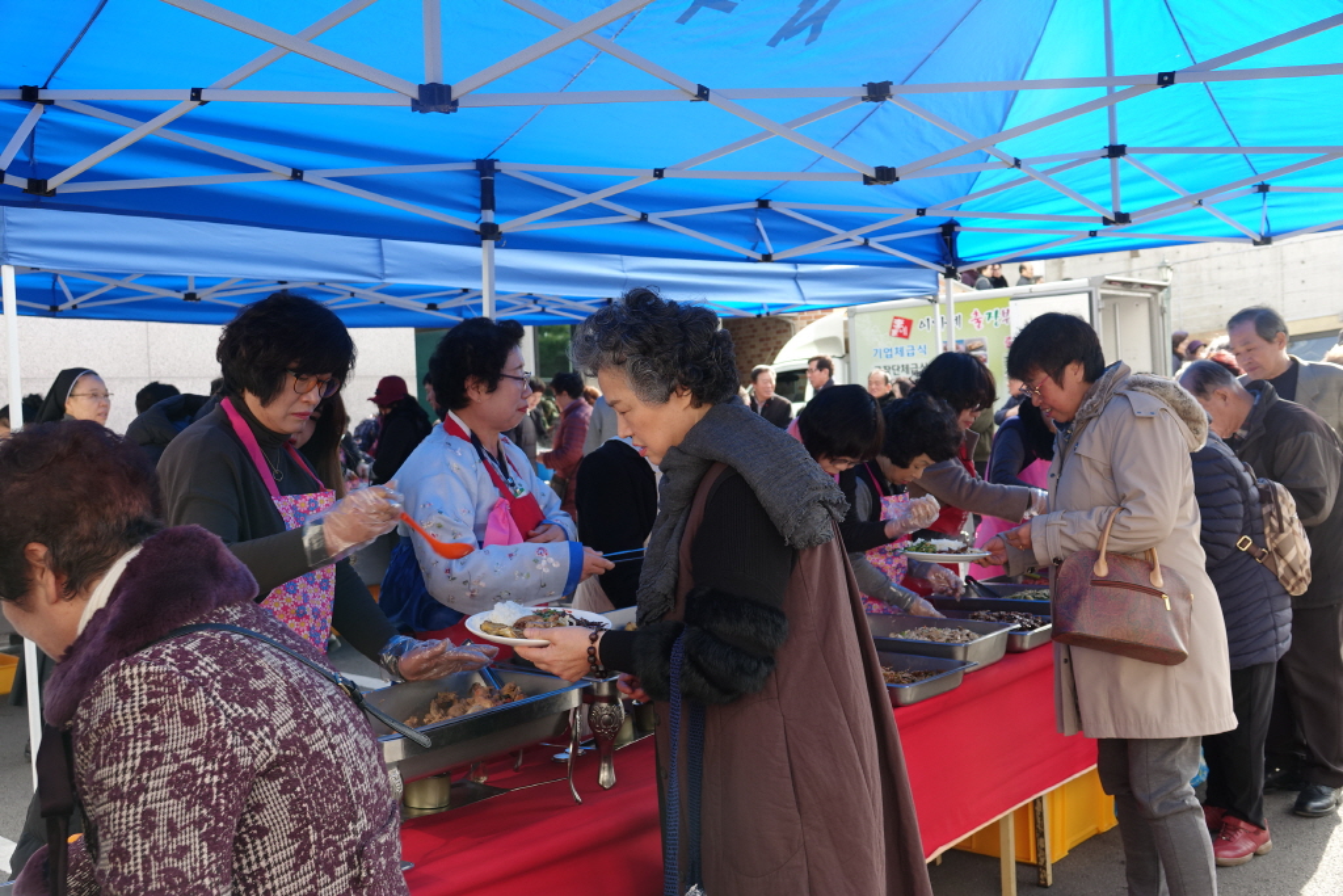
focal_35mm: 35
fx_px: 1306
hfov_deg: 54.4
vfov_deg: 37.9
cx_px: 672
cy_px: 448
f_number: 3.2
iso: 100
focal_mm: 12.96
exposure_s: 1/160
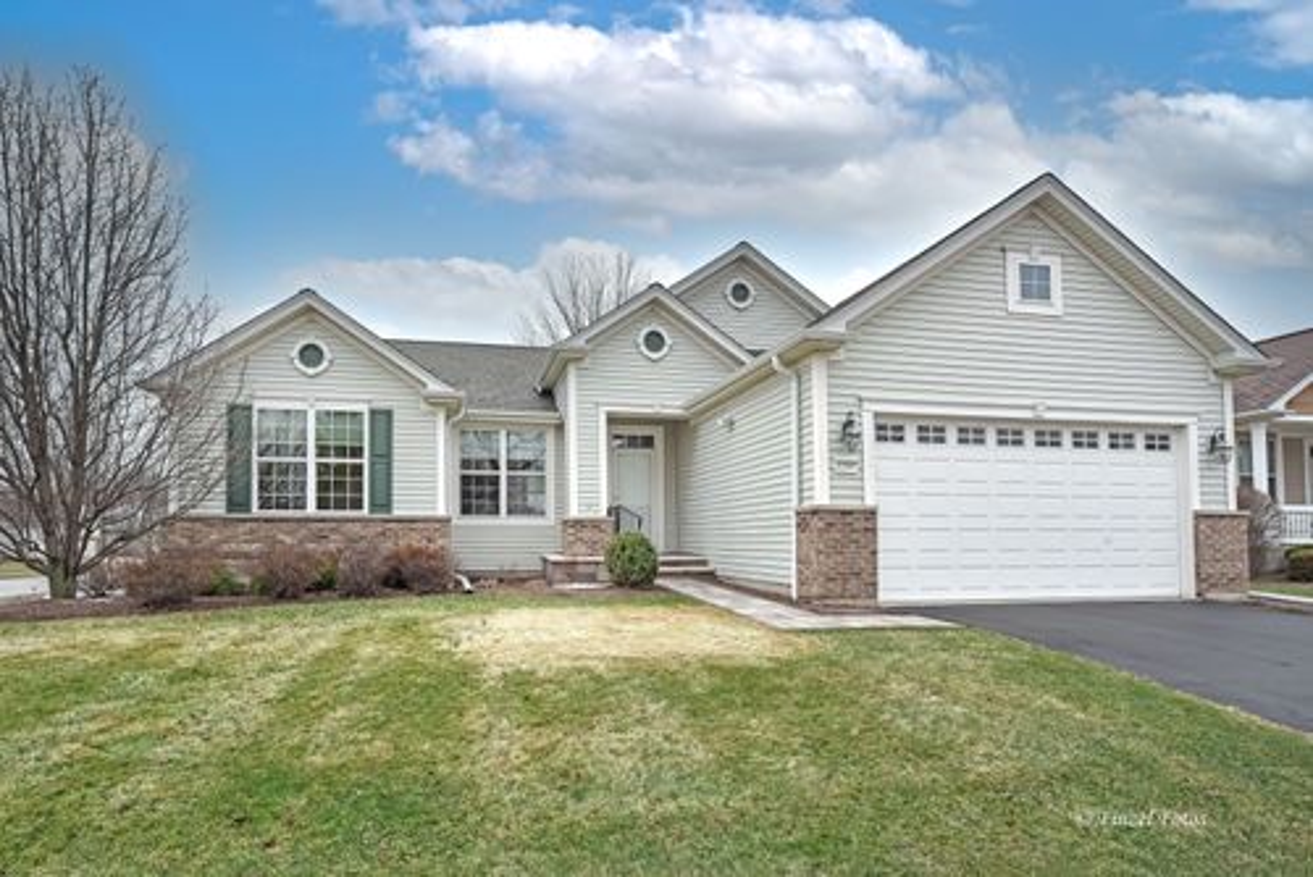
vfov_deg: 59.6
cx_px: 656
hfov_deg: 81.2
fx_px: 766
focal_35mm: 21
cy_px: 438
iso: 200
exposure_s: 1/160
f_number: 11
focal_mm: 21
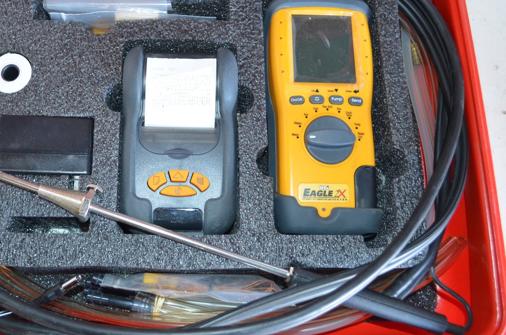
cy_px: 131
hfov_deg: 51.5
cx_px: 195
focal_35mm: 37
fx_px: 519
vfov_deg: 35.6
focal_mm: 18
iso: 1250
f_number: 3.5
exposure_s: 1/60
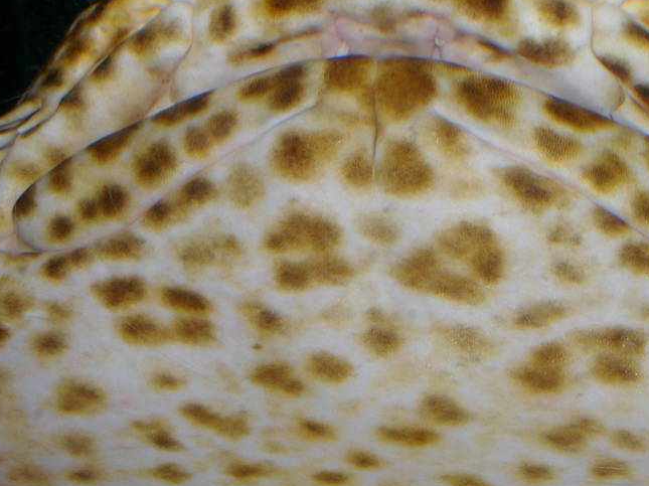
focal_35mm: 93
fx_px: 1743
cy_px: 156
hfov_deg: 21.1
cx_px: 386
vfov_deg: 15.8
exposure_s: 1/45
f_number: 16
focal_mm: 26
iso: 400
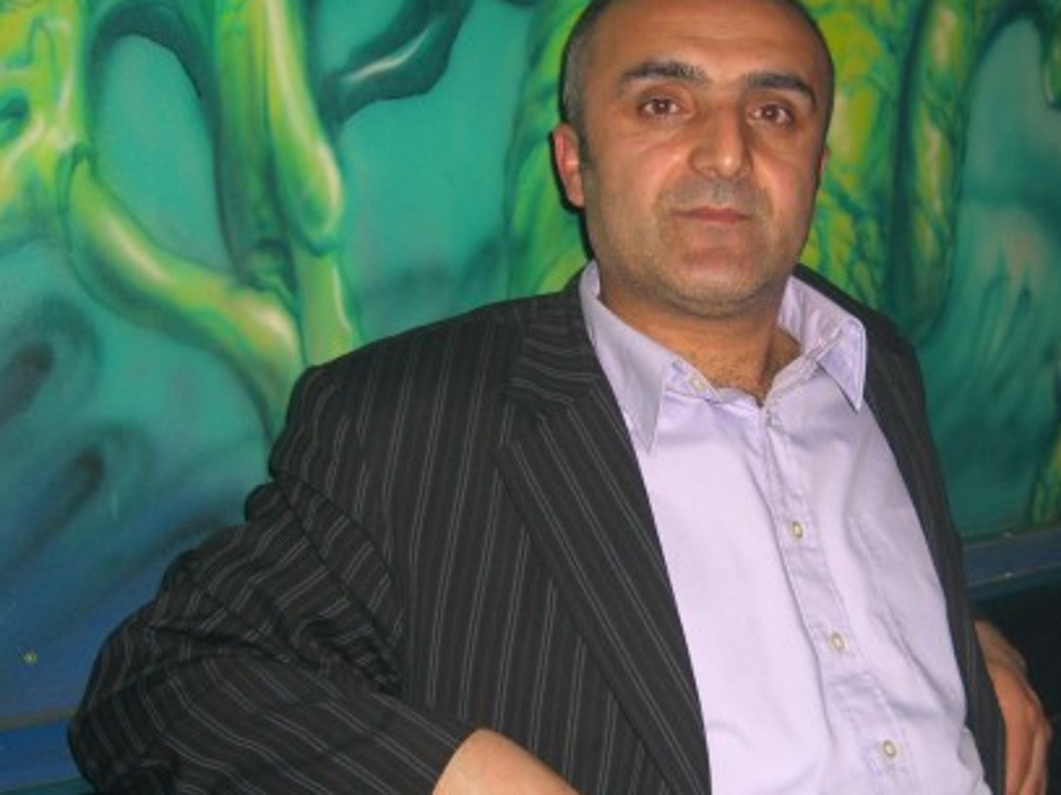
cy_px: 443
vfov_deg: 26.1
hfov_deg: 33.9
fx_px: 1716
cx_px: 735
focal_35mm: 56
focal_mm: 7.9
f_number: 2.8
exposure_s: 1/60
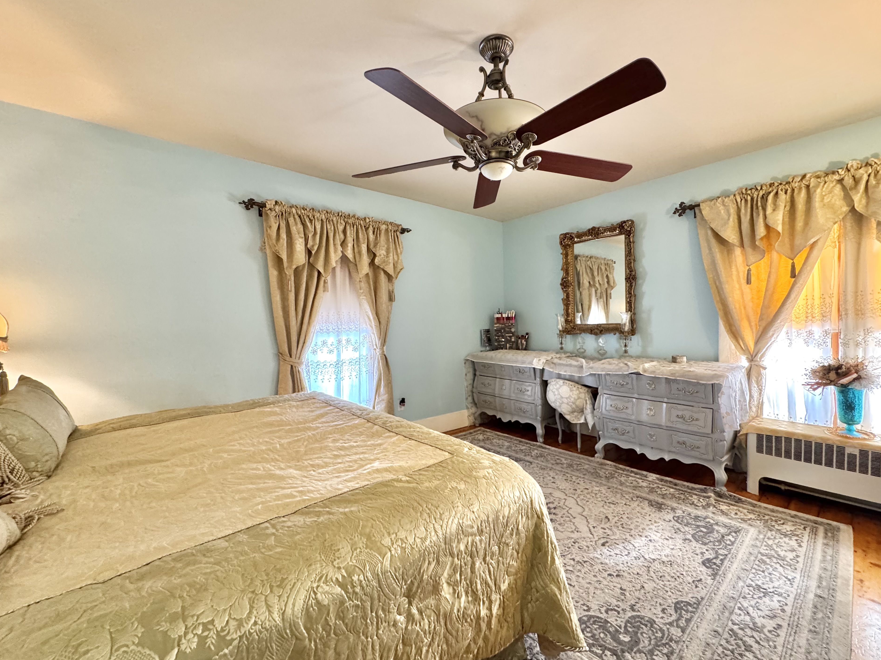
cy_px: 334
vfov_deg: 81.7
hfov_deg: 98.1
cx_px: 460
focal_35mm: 15
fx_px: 382
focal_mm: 2.22
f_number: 2.2
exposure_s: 1/60
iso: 400
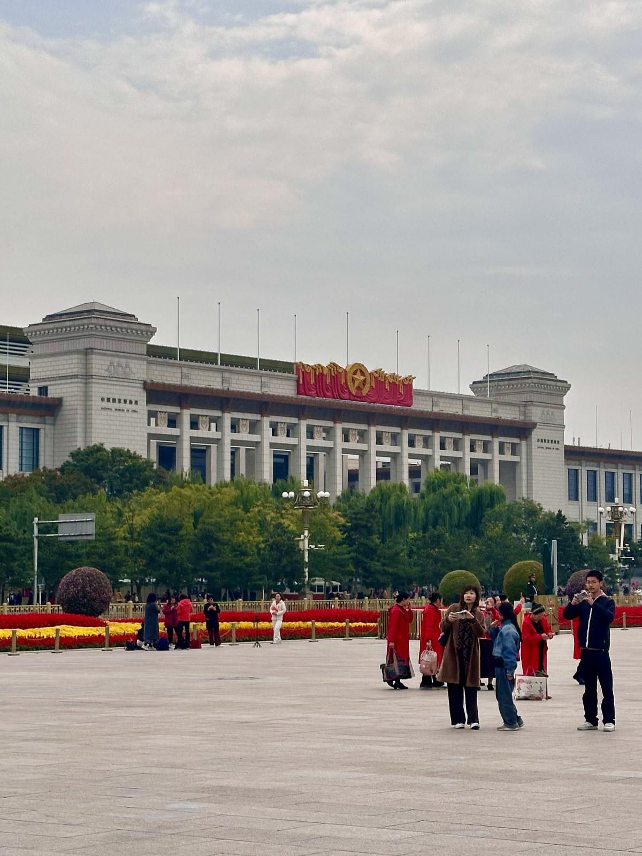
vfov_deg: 39.7
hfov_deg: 30.3
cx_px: 321
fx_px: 1187
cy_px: 428
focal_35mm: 48
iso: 64
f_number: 1.8
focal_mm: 6.9
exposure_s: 1/5882
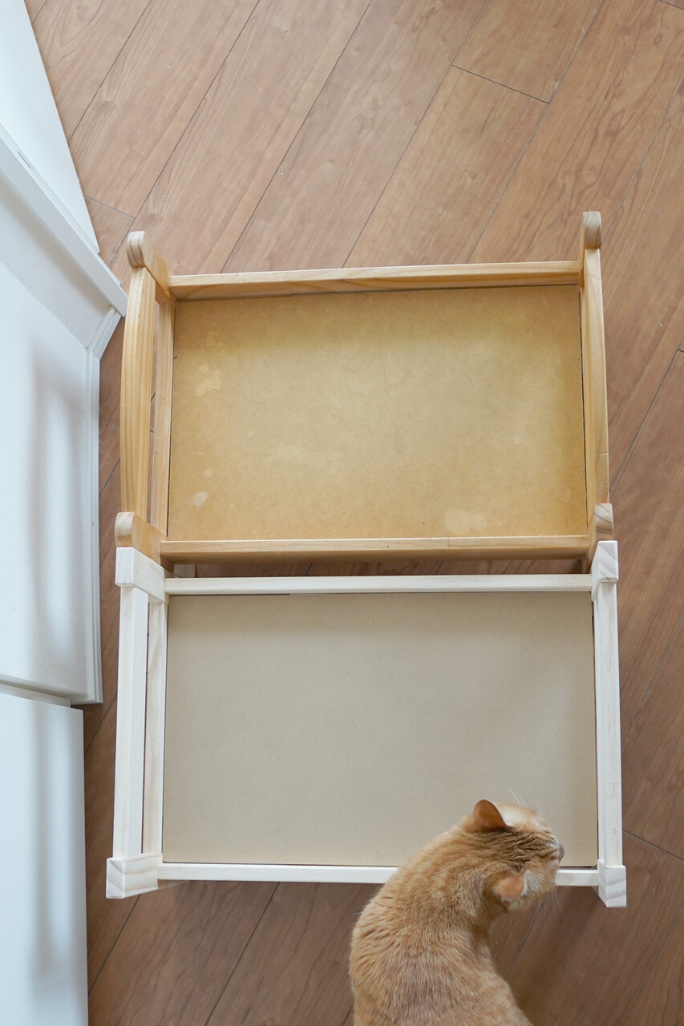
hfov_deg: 29.9
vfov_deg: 43.6
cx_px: 342
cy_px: 513
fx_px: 1283
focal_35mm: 45
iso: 1600
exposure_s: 1/160
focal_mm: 30
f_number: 2.2
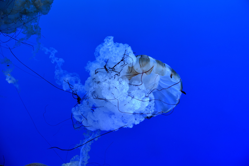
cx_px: 126
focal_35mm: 59
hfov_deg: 33.9
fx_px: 408
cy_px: 83
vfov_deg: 23.0
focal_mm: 58
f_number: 4.5
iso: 1250
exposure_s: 1/200
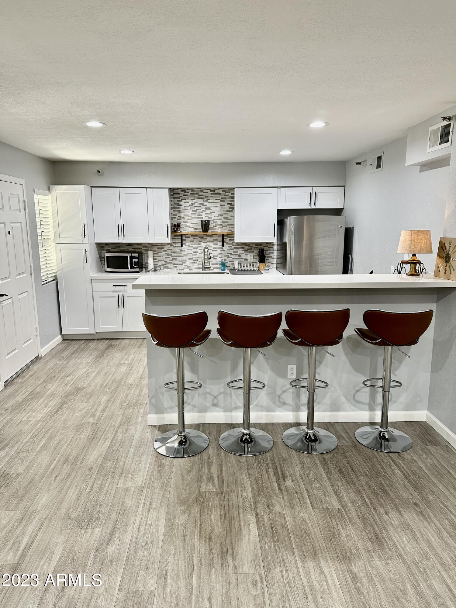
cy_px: 304
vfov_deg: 71.6
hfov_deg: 56.8
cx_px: 228
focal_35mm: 24
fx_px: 422
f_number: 1.78
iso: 125
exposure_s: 1/60
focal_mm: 6.86
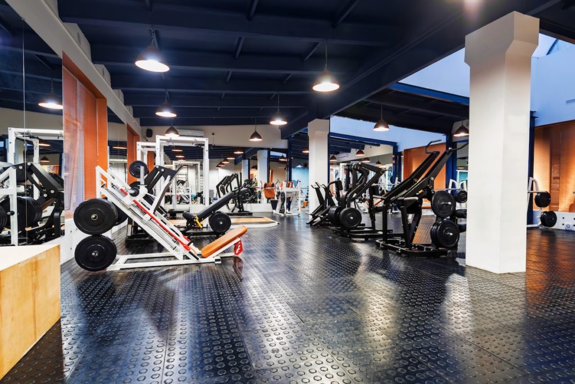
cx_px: 288
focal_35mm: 19
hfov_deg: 86.9
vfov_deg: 64.6
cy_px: 192
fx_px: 304
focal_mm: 19
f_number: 7.1
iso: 200
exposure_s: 1/5
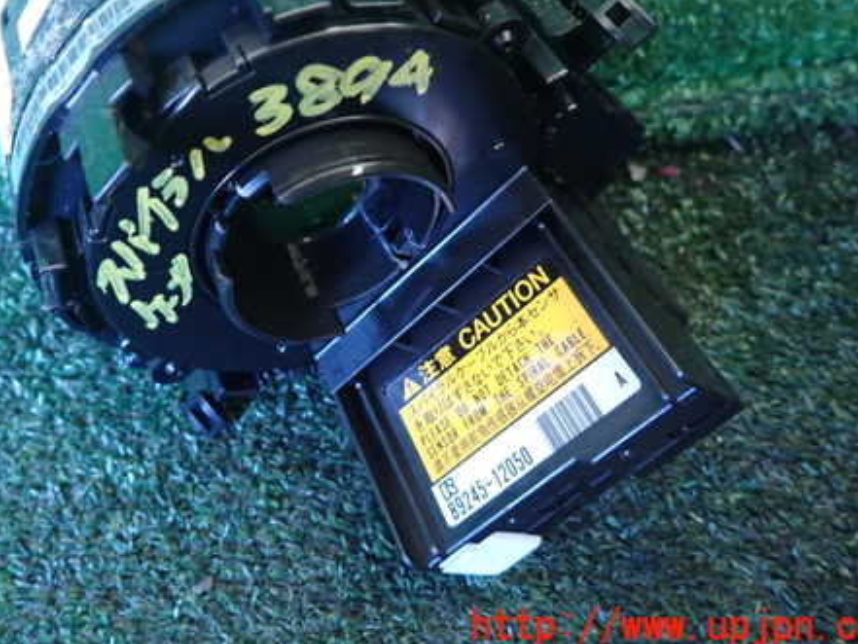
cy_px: 214
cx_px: 327
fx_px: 843
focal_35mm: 34
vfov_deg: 41.3
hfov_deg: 53.4
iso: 800
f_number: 2
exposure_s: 1/20
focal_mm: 4.5
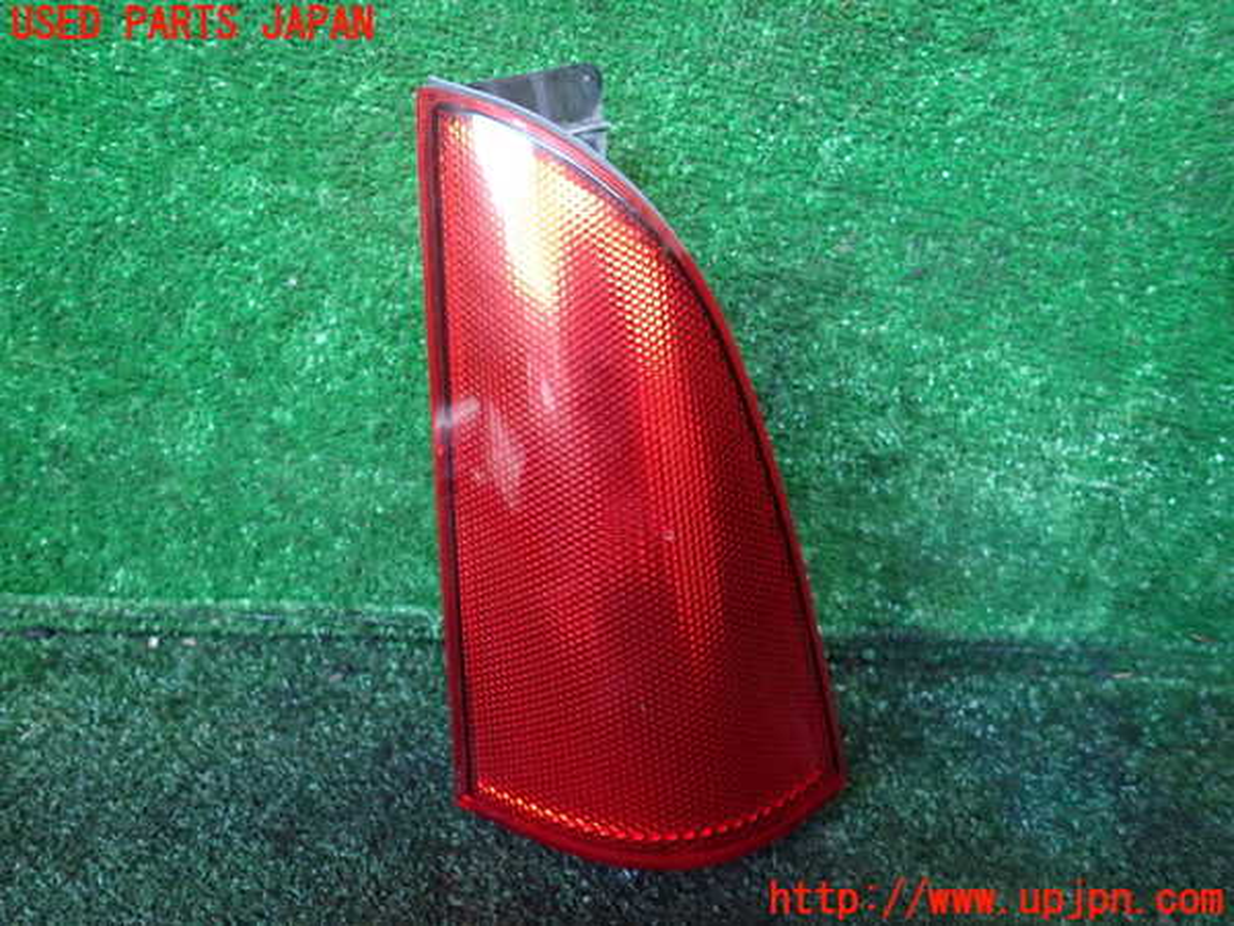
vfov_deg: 54.9
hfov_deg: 69.4
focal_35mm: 25
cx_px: 617
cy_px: 463
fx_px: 891
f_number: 2
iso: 640
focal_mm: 4.5
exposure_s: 1/30
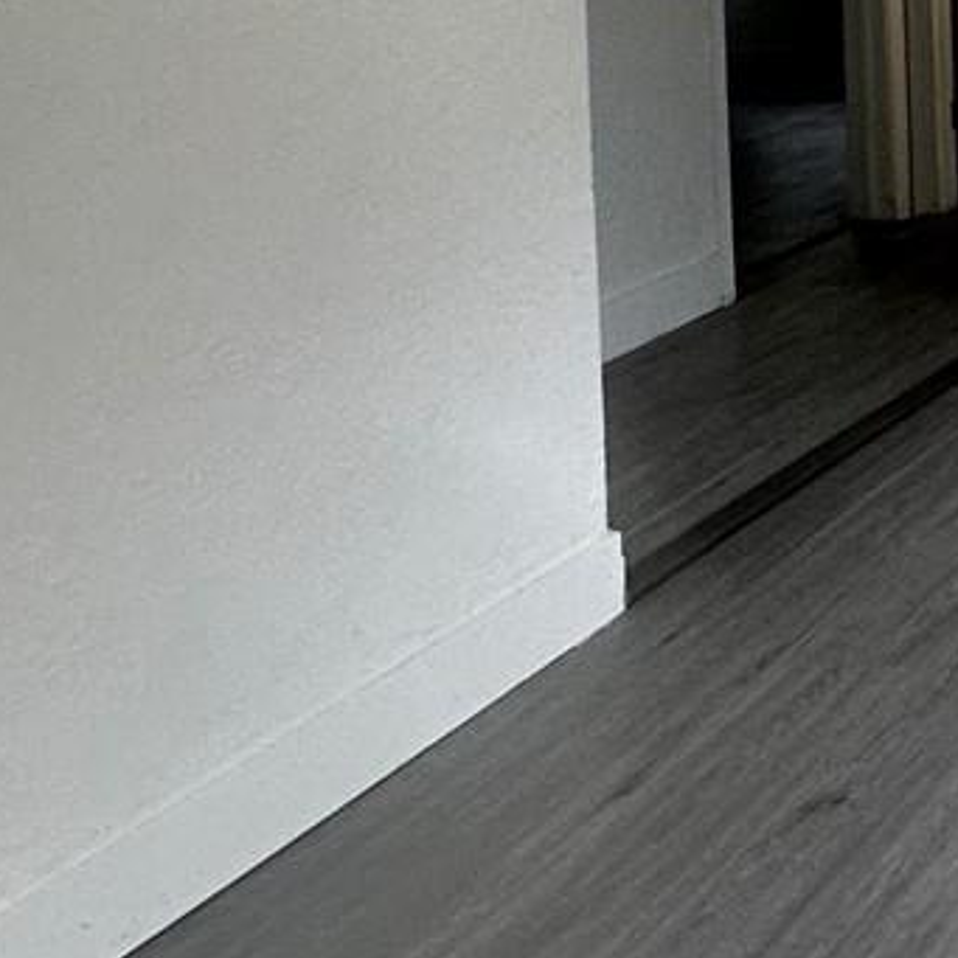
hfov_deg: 20.1
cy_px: -208
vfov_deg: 26.2
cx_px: 1781
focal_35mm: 58
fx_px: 1816
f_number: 2.2
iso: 160
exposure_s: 1/120
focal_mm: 2.22
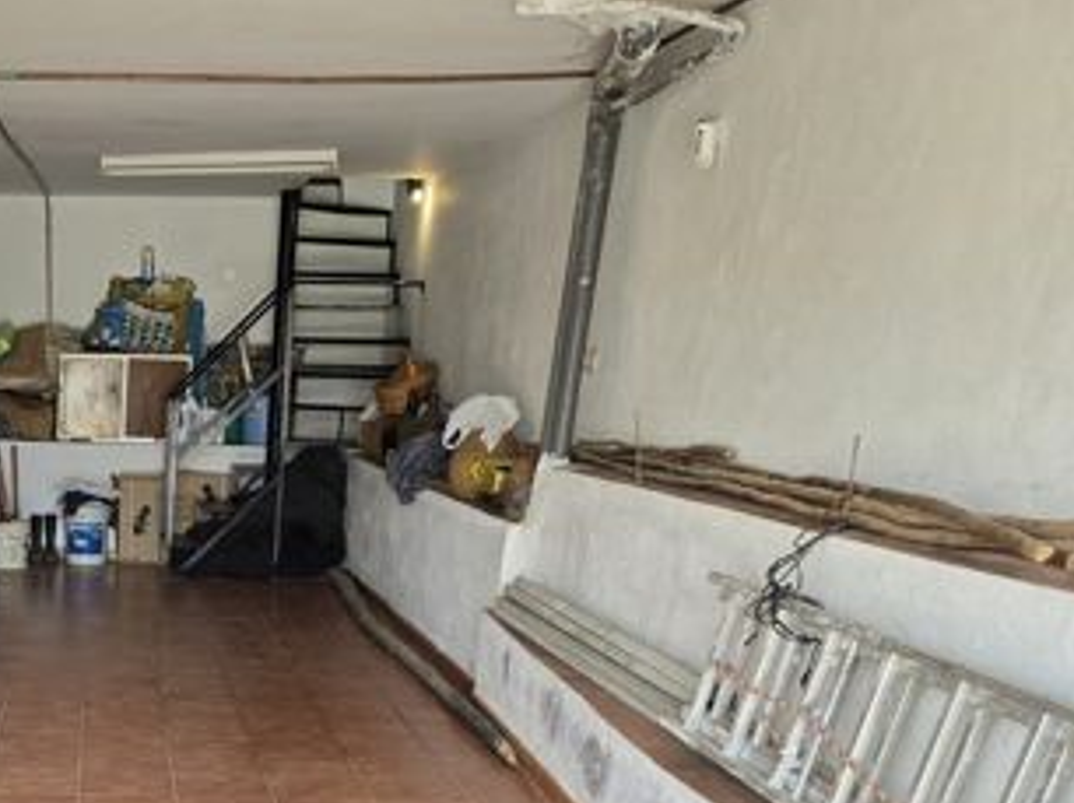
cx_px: 40
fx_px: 1643
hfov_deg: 33.6
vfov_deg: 25.8
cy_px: 842
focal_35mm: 53
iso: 100
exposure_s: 1/180
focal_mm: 6.3
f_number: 1.7
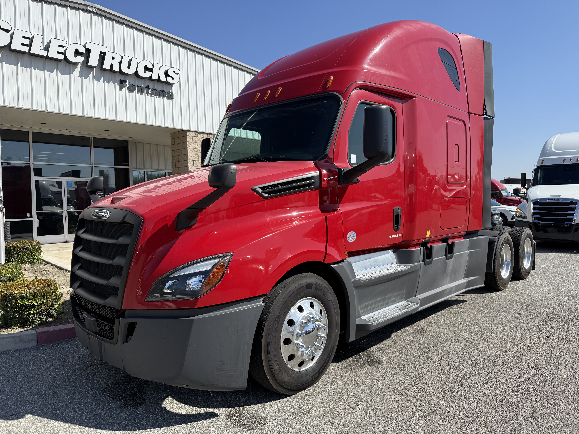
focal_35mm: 24
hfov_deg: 71.6
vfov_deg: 56.8
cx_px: 290
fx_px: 401
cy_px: 217
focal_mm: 6.76
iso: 80
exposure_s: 1/3953
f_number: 1.78
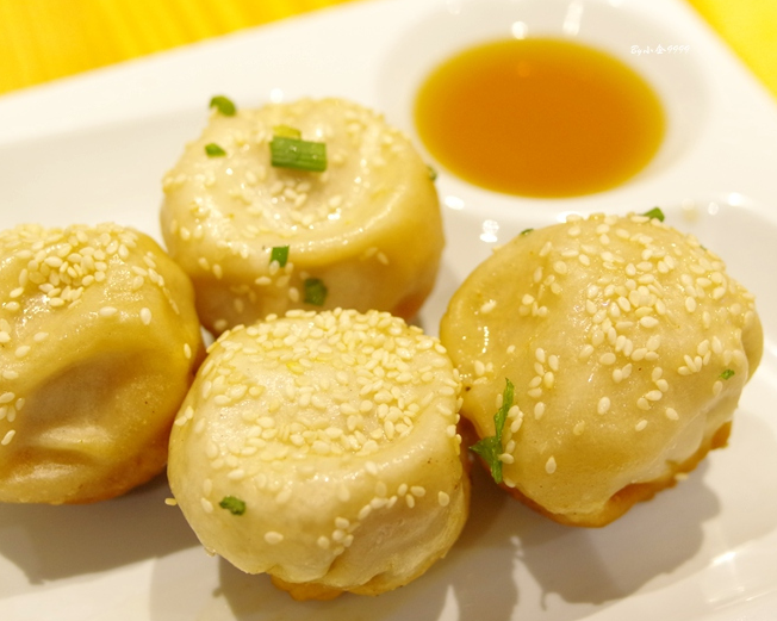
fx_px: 1218
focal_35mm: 53
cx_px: 371
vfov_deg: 28.6
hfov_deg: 35.4
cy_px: 315
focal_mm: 31
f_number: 3.5
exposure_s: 1/80
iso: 1600
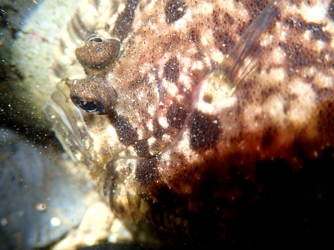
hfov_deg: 60.0
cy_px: 125
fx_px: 289
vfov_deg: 46.8
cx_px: 167
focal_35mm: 30
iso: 100
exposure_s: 1/125
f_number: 2.3
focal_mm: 5.5
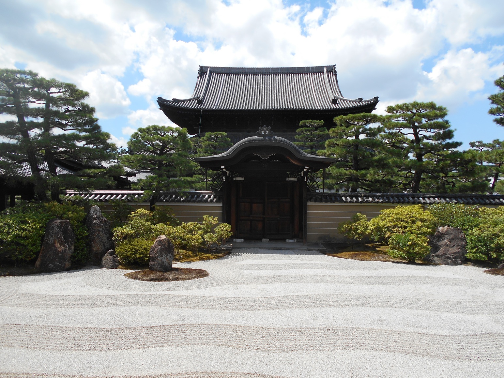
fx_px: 379
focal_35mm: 26
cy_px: 189
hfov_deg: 67.3
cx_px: 252
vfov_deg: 53.1
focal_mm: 4.6
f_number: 3.2
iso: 80
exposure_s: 1/800
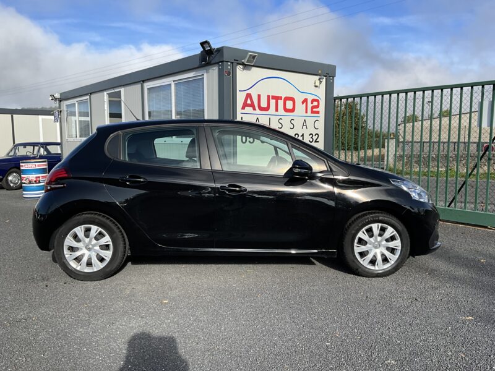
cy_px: 186
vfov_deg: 48.2
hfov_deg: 61.7
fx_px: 415
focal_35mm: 29
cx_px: 248
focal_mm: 3
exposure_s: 1/1730
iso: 25
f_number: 1.8
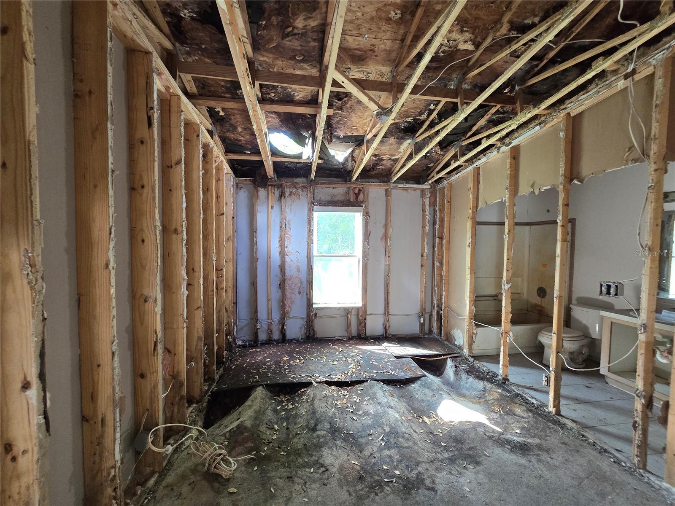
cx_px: 338
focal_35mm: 13
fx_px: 253
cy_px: 253
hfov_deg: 106.2
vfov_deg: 89.9
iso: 400
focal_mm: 2.2
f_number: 2.2
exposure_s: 1/60
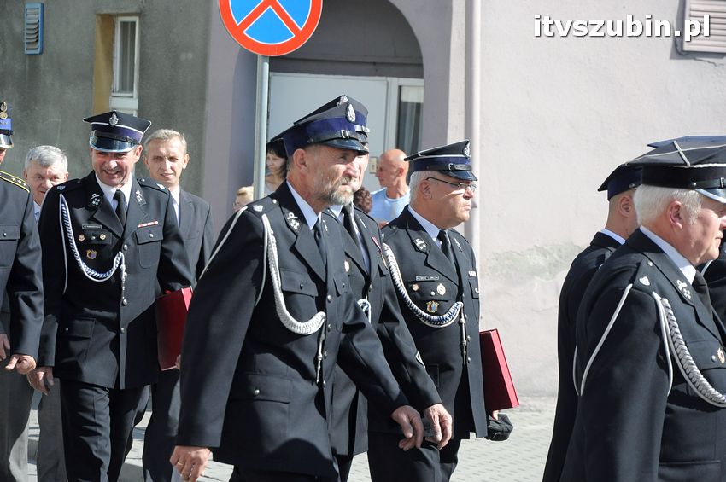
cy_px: 241
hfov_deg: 13.1
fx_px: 3173
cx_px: 363
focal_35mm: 158
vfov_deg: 8.7
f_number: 8
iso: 800
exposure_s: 1/1000
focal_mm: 105
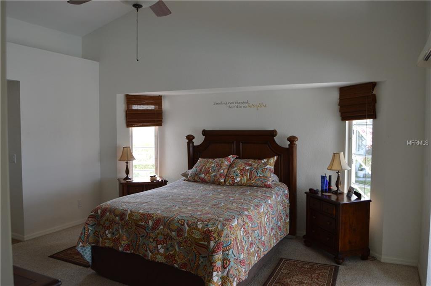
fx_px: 323
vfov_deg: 47.8
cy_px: 143
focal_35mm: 27
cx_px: 216
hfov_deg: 67.4
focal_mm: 18
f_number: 5.6
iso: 400
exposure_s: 1/125
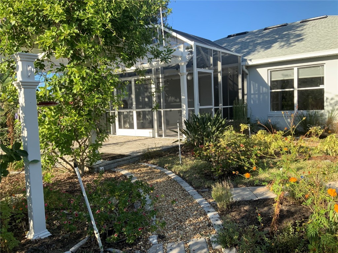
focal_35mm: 29
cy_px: 126
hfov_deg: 61.7
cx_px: 169
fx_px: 283
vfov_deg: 48.2
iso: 16
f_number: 1.8
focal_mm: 3
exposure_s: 1/728
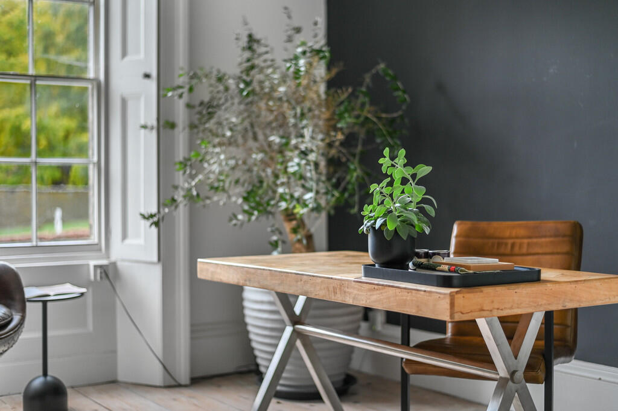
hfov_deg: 39.6
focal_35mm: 50
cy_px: 206
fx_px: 858
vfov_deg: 26.9
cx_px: 309
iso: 400
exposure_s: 1/40
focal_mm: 50
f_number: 1.8
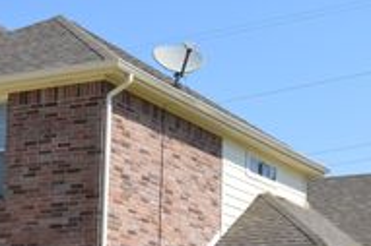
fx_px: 1050
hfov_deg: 20.0
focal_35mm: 102
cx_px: 219
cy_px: 226
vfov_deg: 13.3
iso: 100
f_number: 8
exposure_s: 1/250
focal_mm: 26
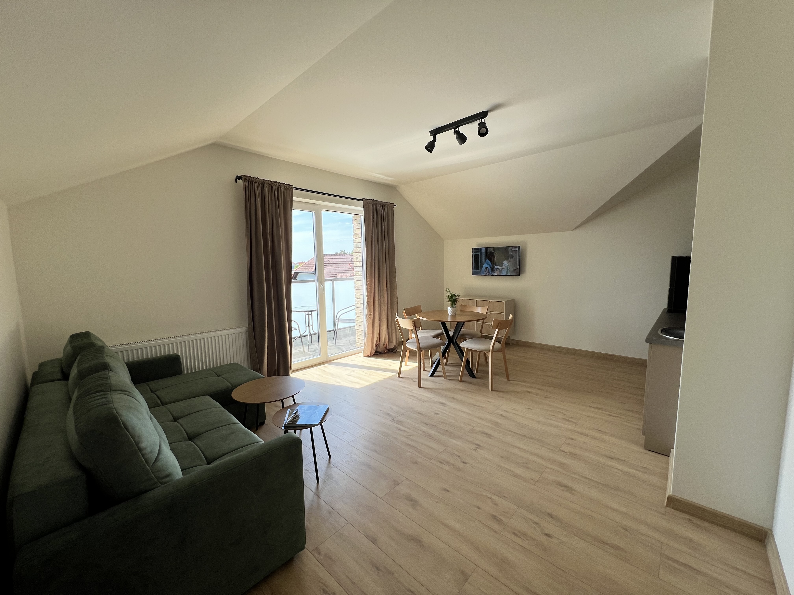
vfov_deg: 89.9
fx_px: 298
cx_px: 397
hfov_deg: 106.2
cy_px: 298
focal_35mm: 13
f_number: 1.8
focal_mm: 1.57
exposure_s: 1/246
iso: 32
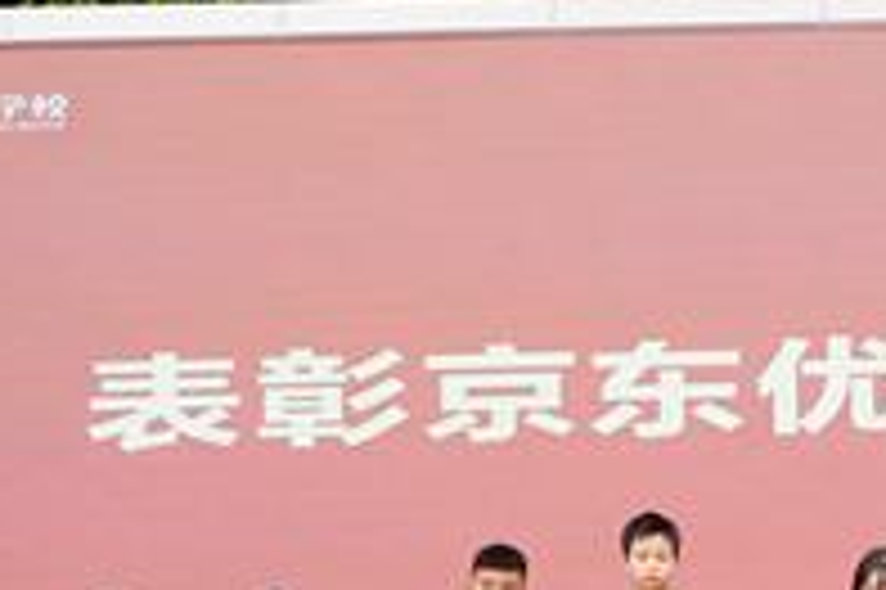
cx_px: 1016
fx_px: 4033
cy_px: 356
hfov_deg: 12.3
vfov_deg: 8.4
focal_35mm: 164
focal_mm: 43
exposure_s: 1/500
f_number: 3.2
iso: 160
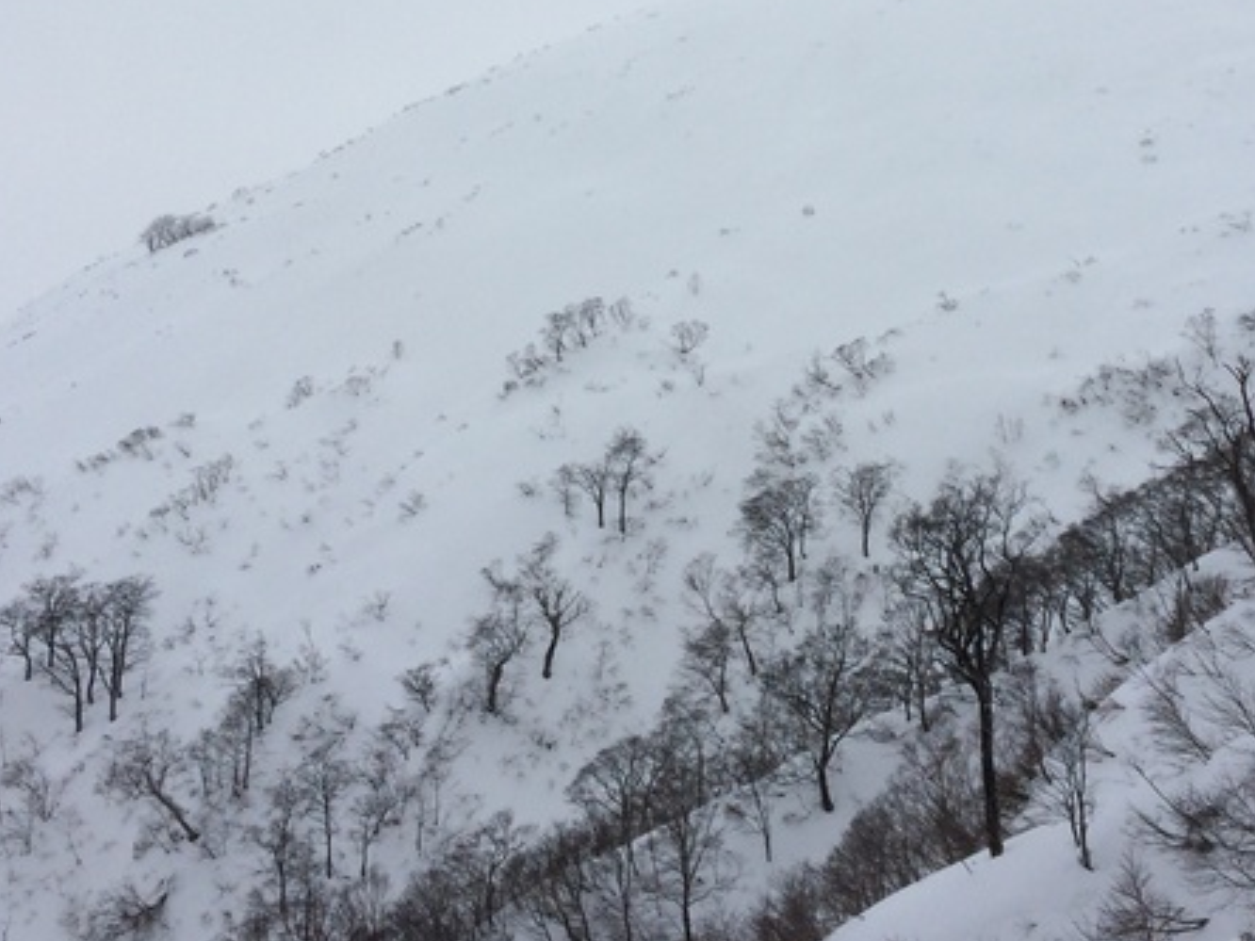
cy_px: 136
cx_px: 695
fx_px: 1958
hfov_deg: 35.5
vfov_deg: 26.3
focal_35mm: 54
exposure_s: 1/4566
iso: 40
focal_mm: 4.12
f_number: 2.2
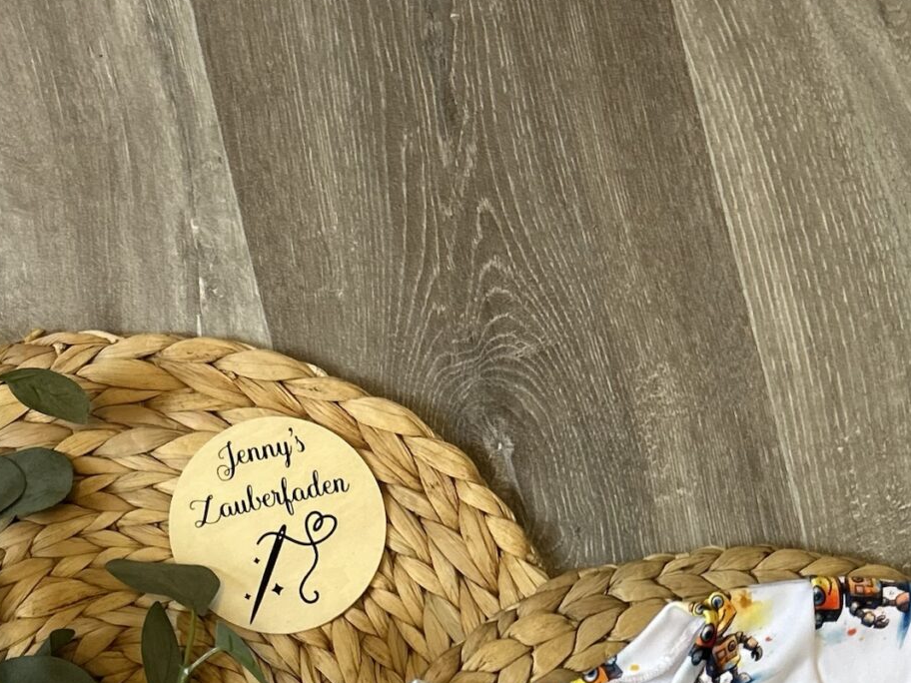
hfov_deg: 26.6
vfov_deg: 18.5
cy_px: 936
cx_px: 577
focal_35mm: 73
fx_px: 1921
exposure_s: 1/121
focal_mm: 5.7
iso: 125
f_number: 1.5
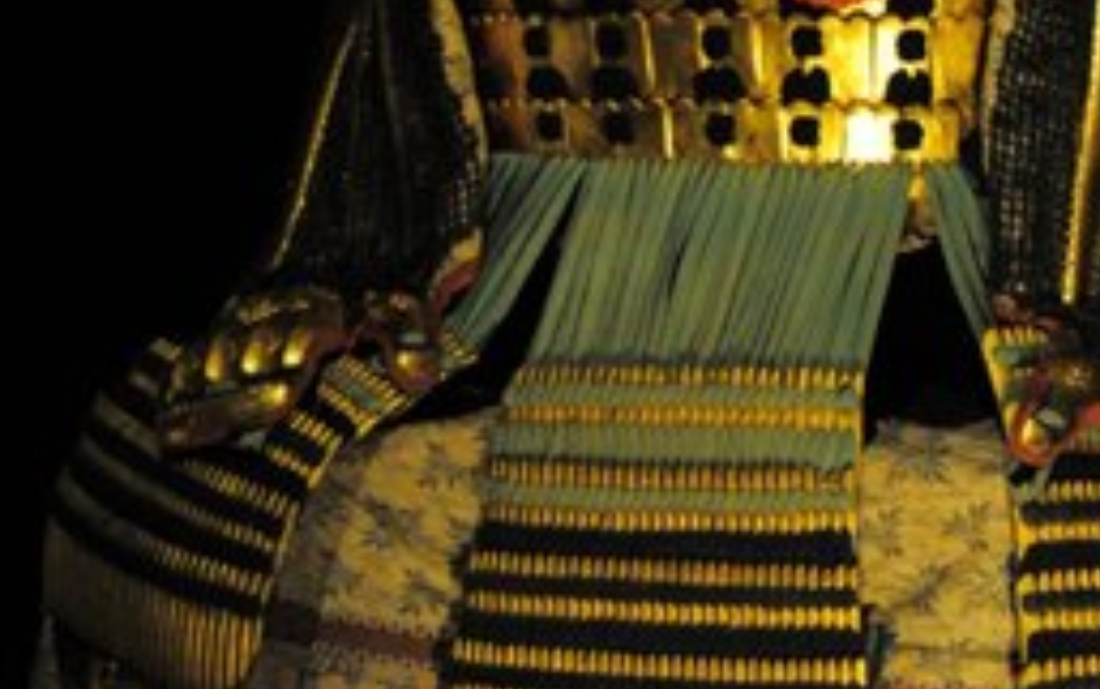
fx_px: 6840
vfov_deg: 5.7
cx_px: 715
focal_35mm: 228
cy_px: -150
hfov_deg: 9.2
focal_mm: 50
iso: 800
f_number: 2.5
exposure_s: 1/320
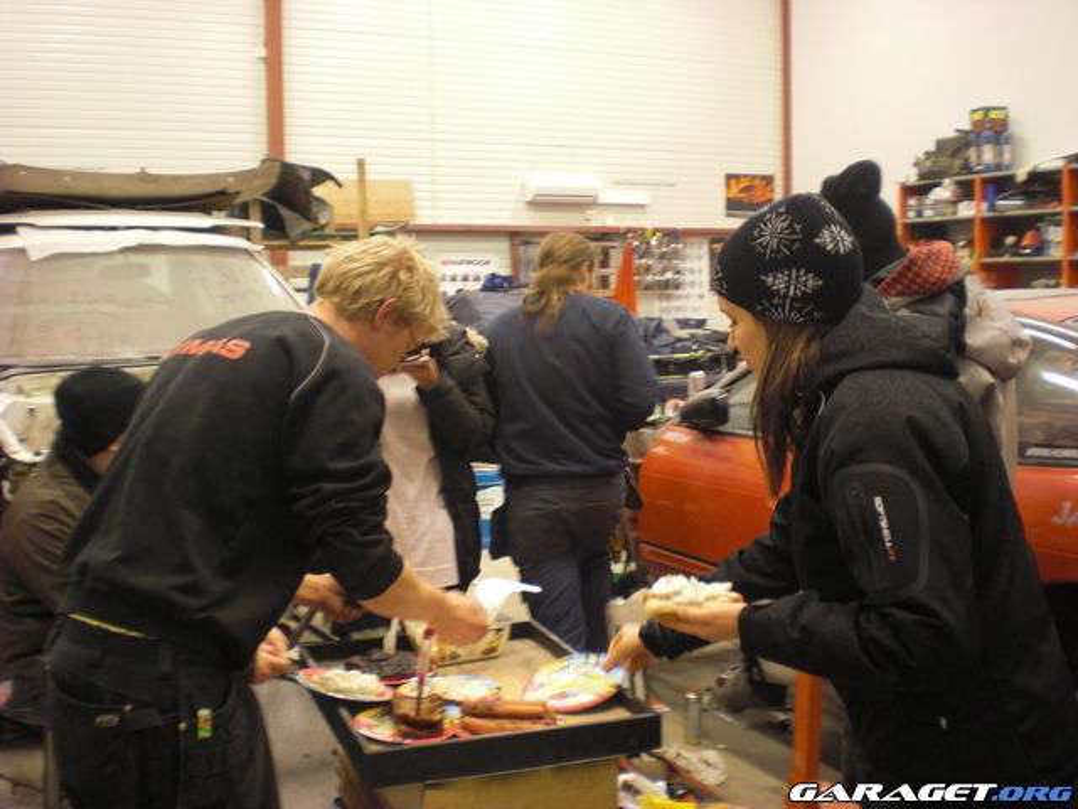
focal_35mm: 38
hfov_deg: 49.0
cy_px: 404
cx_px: 539
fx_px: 1183
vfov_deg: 37.7
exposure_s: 1/10
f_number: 3.1
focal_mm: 6.3
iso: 200
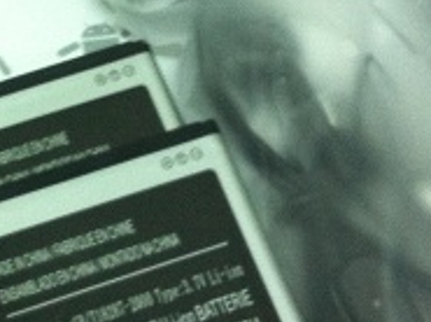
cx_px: 9
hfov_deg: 16.0
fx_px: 1504
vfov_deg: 12.2
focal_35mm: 121
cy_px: 103
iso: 160
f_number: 2.8
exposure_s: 1/17
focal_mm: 3.85
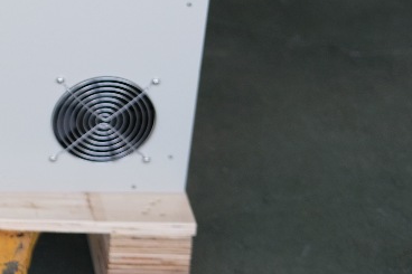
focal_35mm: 173
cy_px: -65
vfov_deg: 7.8
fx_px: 1979
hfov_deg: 11.4
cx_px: -206
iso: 160
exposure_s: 1/170
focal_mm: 35
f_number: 2.5
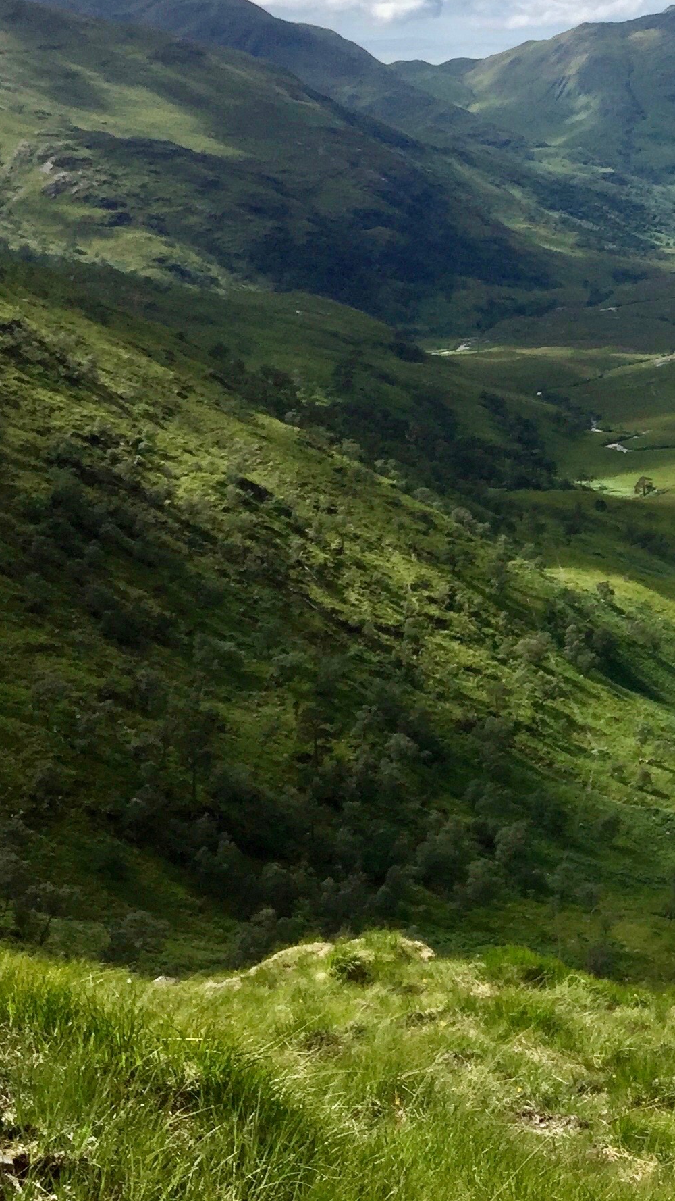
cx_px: 1022
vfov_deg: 35.8
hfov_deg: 18.3
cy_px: 457
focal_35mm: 58
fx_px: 1846
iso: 32
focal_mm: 4.15
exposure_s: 1/2198
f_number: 2.2
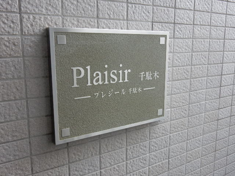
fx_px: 244
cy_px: 88
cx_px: 118
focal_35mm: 36
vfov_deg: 39.7
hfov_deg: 51.4
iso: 180
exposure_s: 1/30
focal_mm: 6.4
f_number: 4
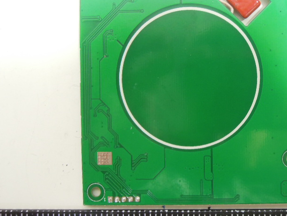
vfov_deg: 36.0
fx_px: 332
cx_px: 228
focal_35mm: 40
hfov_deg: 44.6
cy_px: 98
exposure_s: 1/15
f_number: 2.8
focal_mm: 4.3
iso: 400
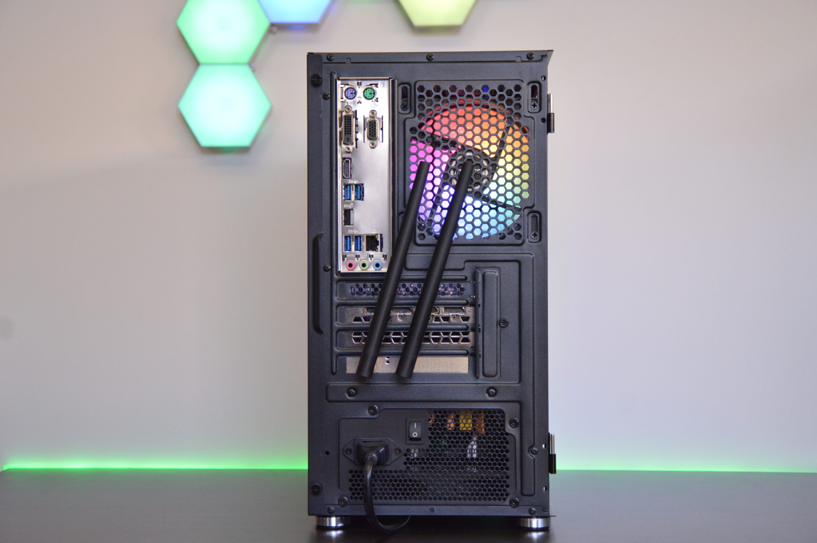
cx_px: 408
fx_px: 1530
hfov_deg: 29.9
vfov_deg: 20.1
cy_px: 272
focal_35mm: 68
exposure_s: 1/60
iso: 800
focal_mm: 45
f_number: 4.8
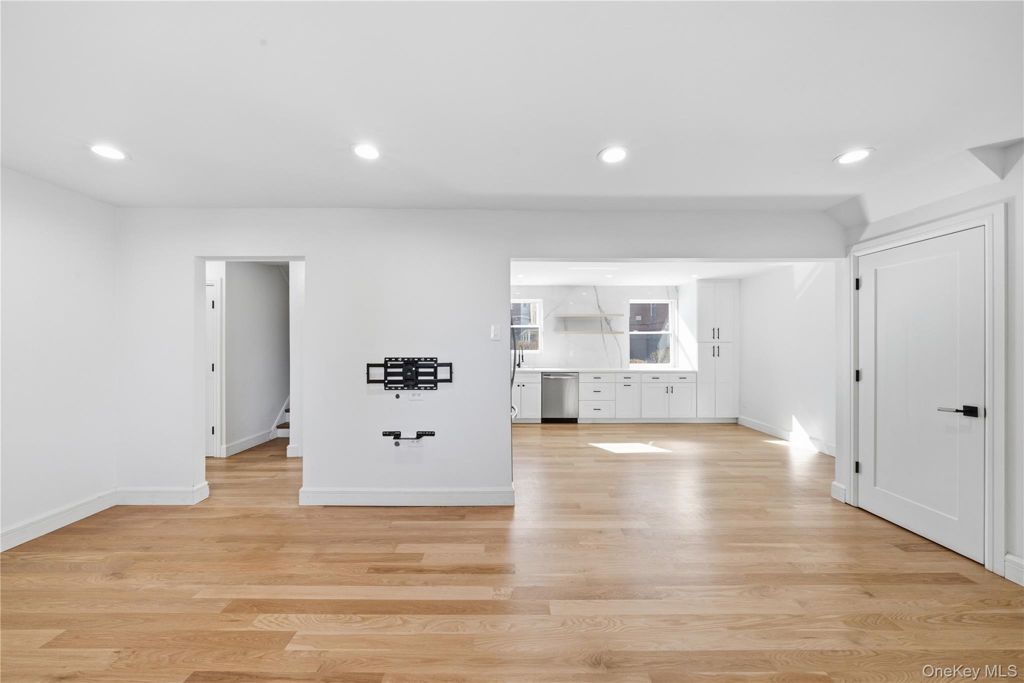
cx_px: 512
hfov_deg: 112.6
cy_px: 342
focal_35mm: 12
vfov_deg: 90.0
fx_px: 341
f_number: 11
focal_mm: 12
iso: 100
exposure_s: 1/2.5
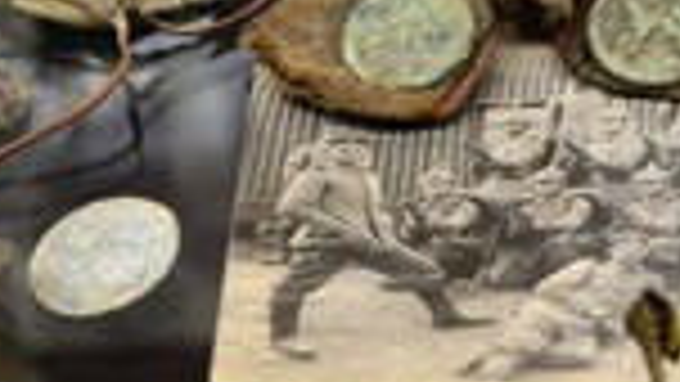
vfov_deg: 6.0
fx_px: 3679
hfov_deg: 10.5
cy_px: 184
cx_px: 657
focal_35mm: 204
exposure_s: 1/80
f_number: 6.3
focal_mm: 70
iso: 800
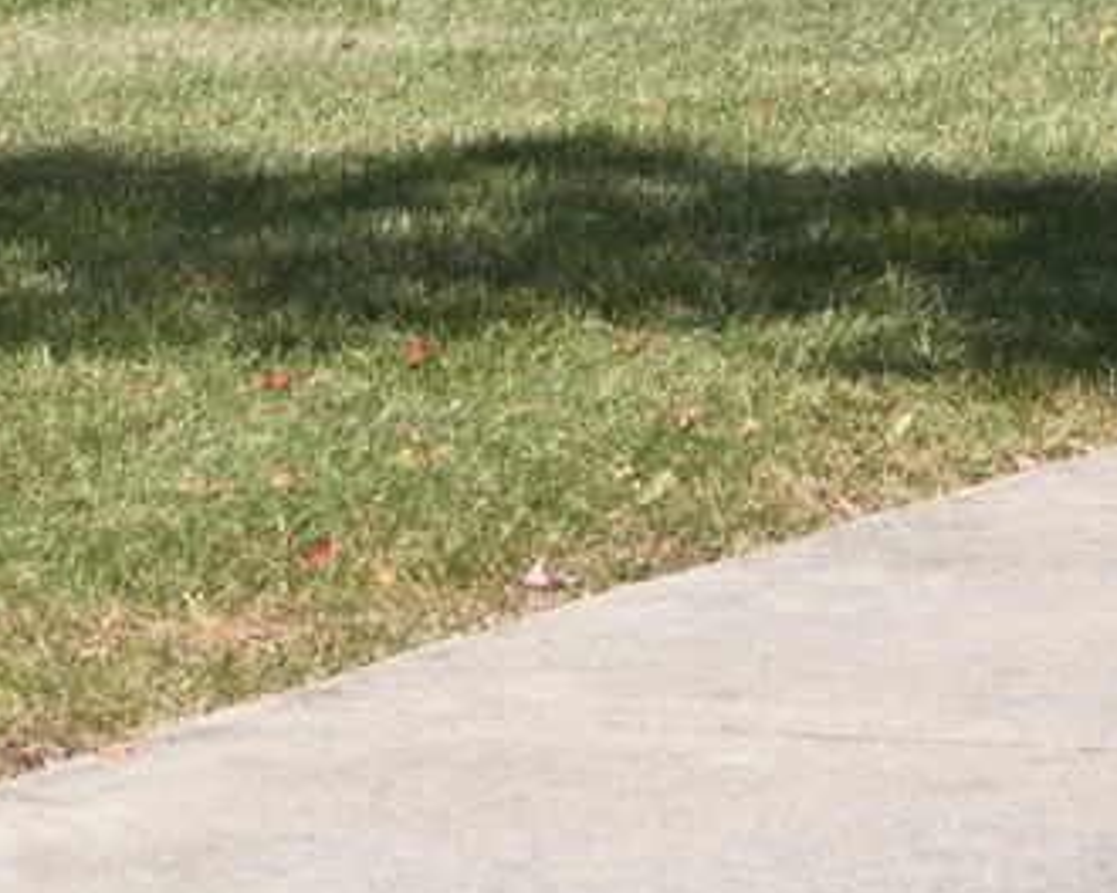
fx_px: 11438
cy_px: -890
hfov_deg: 5.5
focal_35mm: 346
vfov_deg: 4.4
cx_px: -924
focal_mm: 50
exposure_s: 1/320
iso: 100
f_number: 6.3
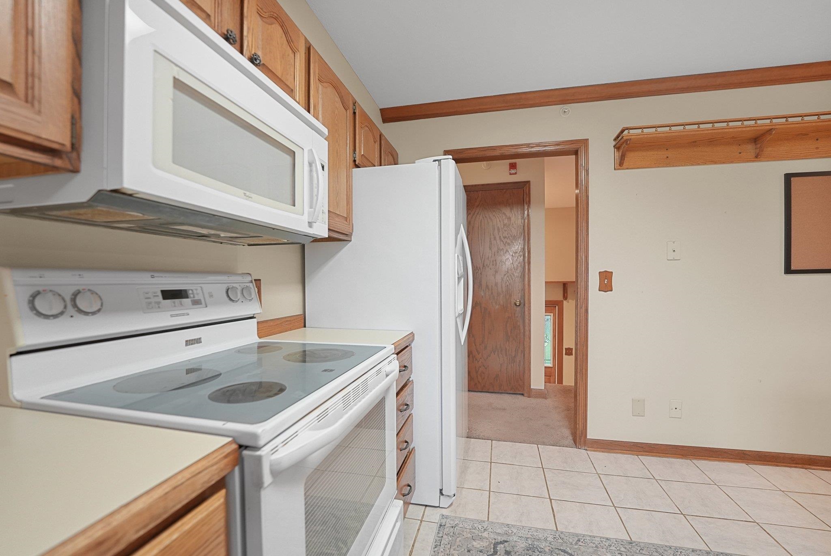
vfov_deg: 81.3
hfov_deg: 104.2
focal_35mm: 14
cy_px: 278
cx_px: 416
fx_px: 323
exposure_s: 1/100
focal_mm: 14
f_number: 3.5
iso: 2500
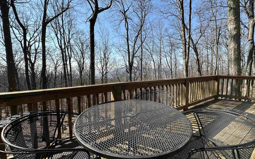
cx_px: 127
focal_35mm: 15
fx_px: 104
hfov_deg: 101.5
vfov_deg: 74.8
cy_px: 80
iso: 40
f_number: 2.2
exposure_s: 1/1072
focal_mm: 2.22
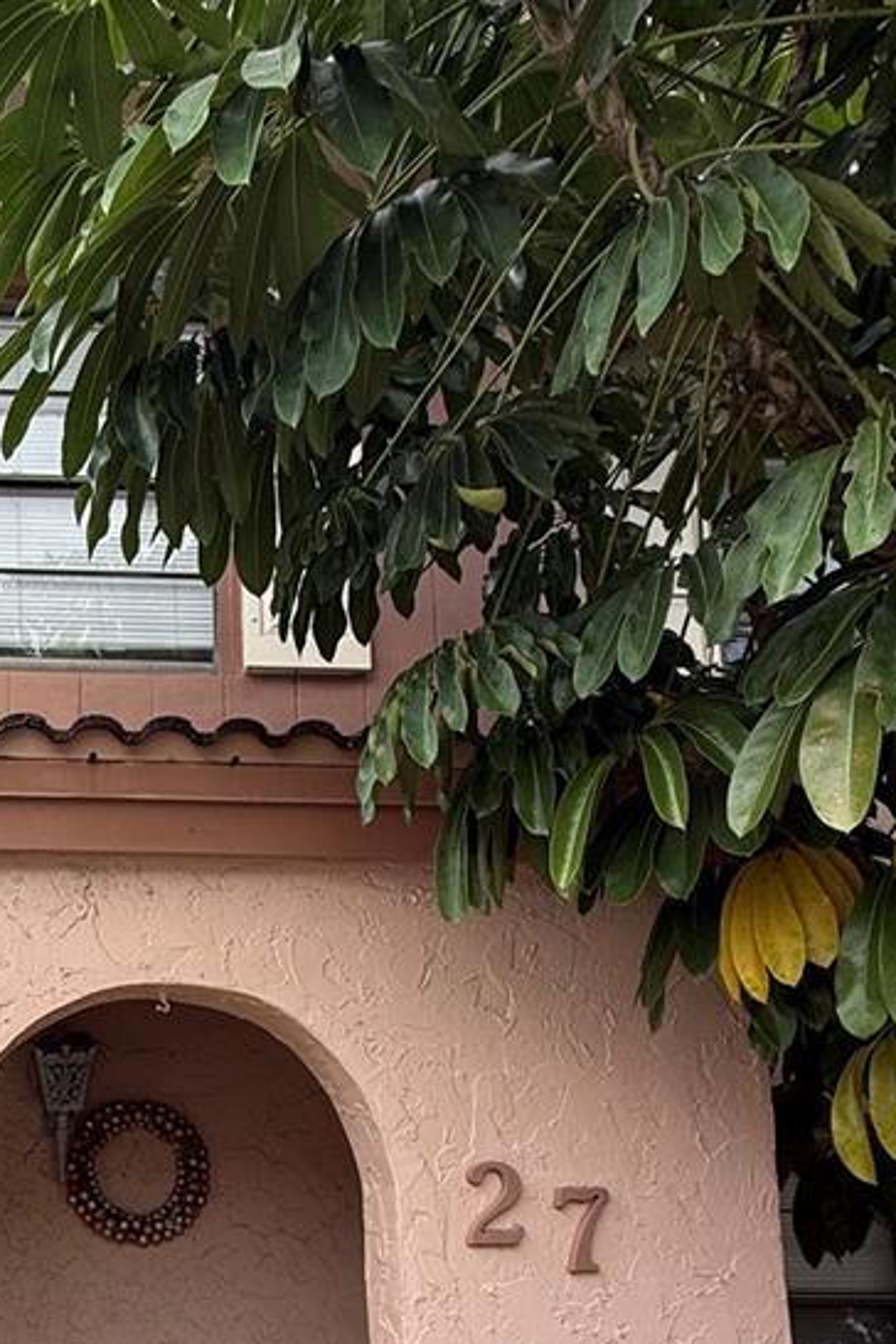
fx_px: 1195
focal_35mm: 32
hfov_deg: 36.0
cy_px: 1083
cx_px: -47
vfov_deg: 54.5
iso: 50
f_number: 2.2
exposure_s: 1/99
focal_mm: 2.22
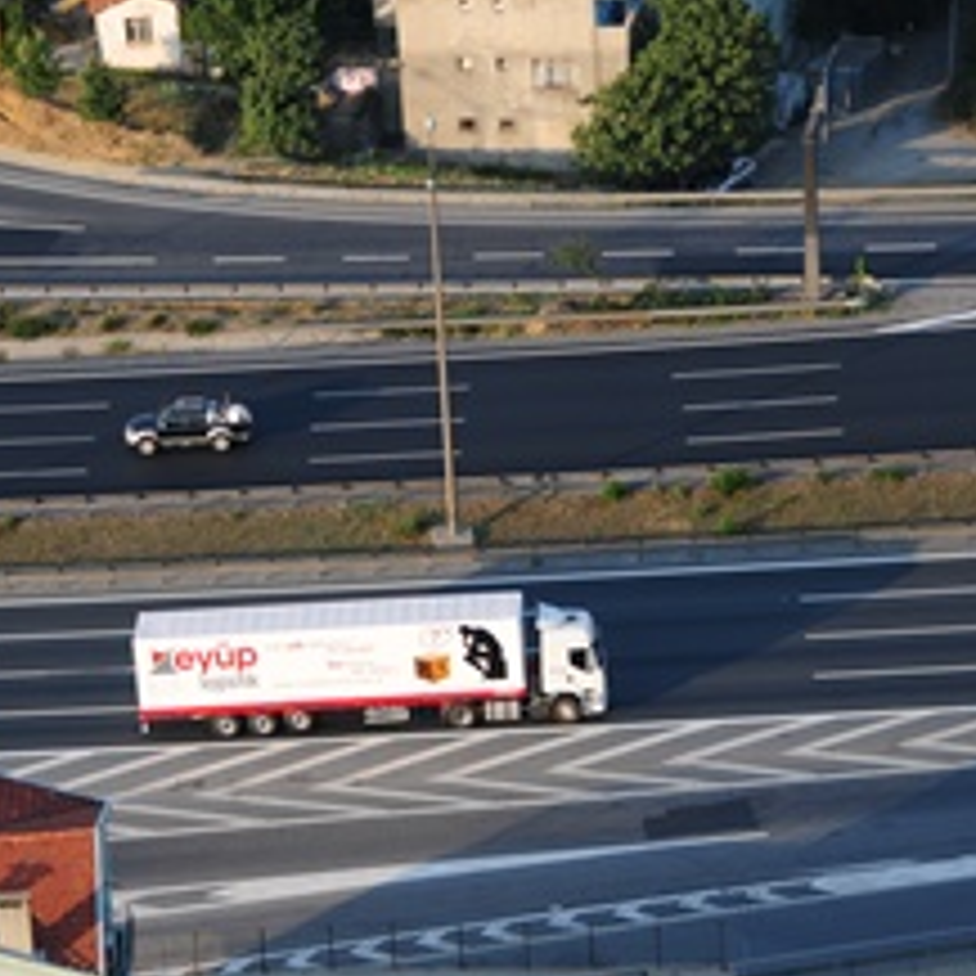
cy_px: 585
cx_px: 265
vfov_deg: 9.9
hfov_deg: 9.9
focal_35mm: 176
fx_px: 5607
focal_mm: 75
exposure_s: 1/250
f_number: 5.6
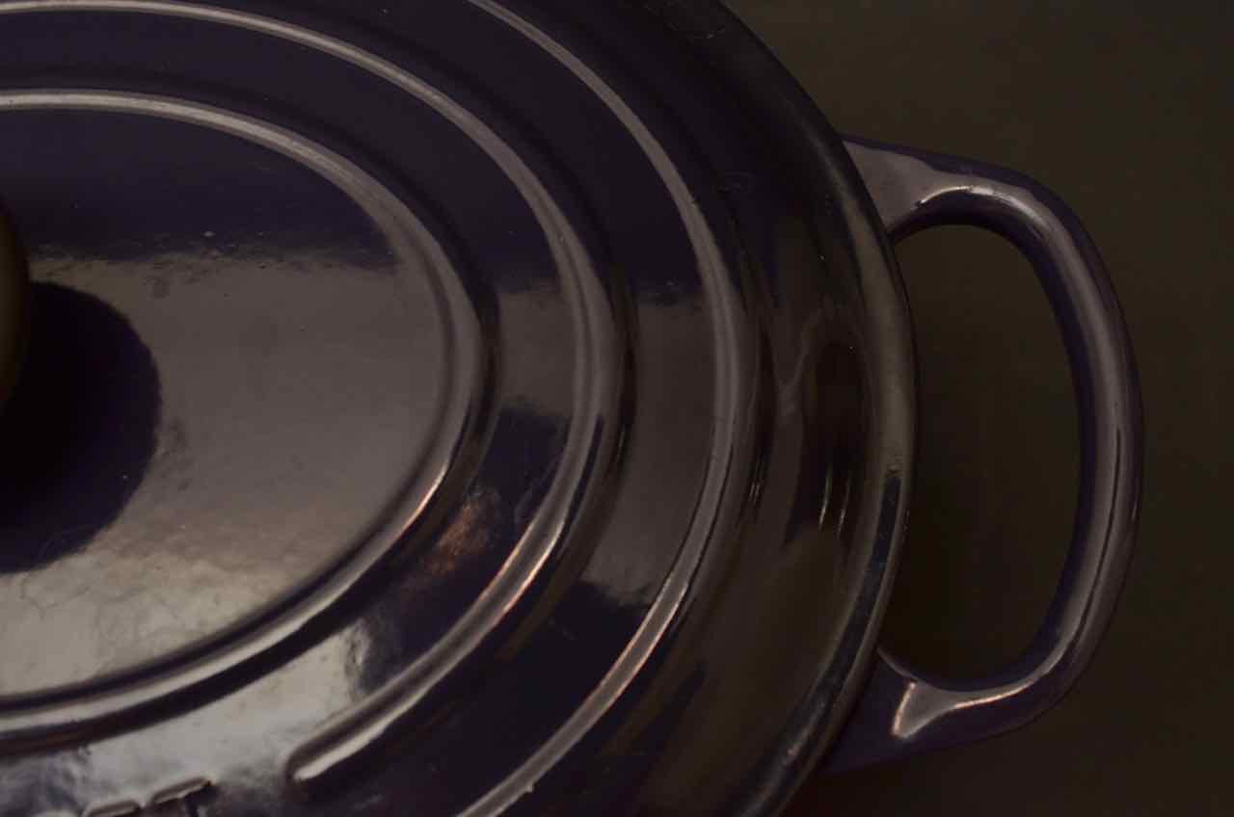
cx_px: 617
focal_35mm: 42
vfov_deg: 31.8
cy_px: 408
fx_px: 1437
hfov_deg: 46.5
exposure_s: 1/160
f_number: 5.6
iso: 800
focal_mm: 28
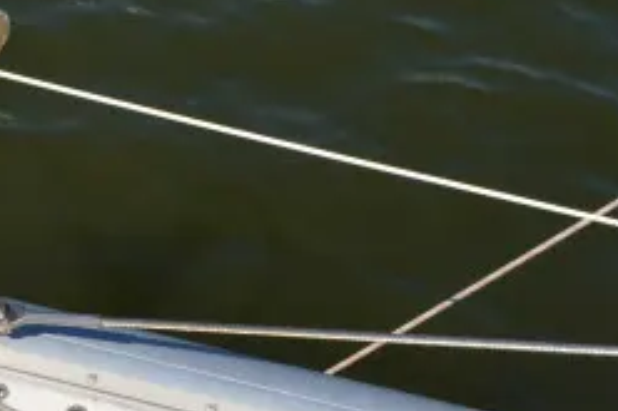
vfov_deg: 15.7
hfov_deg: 21.8
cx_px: -112
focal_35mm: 87
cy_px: 230
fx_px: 1492
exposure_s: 1/500
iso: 220
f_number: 11
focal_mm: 18
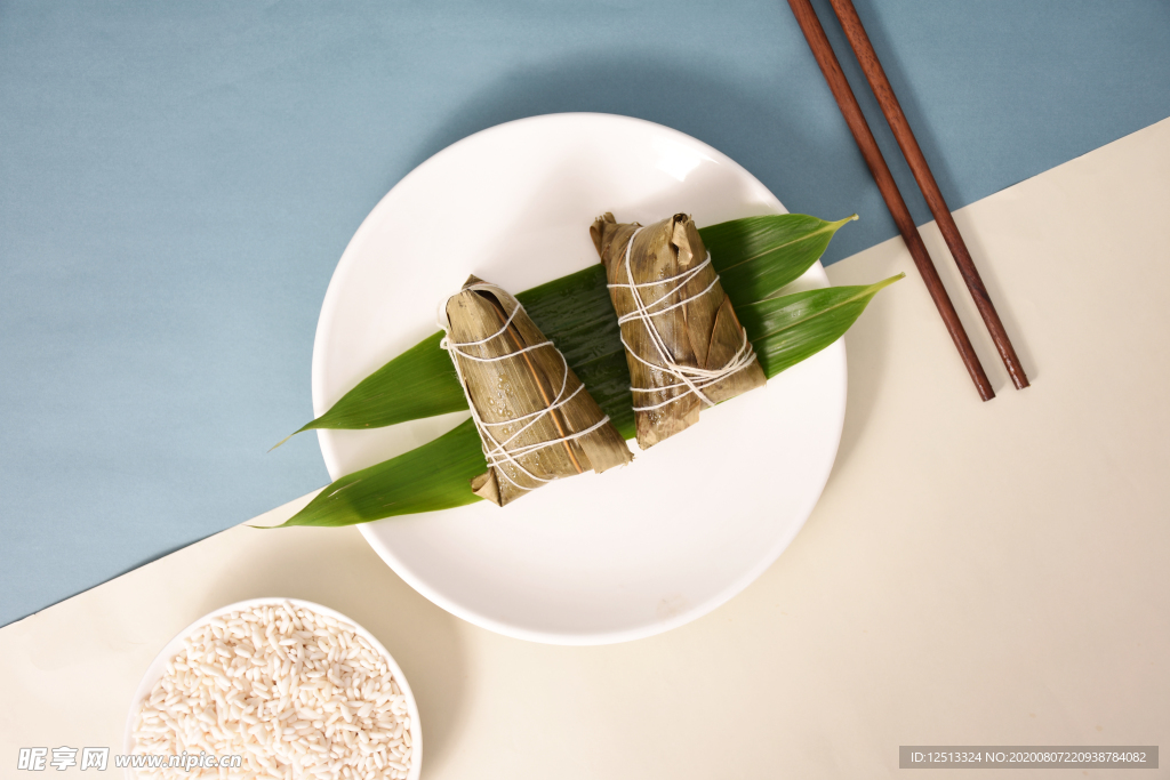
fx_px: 1560
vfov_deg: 28.1
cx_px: 585
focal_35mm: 48
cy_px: 390
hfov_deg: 41.1
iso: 100
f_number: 4
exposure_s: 1/100
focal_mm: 32
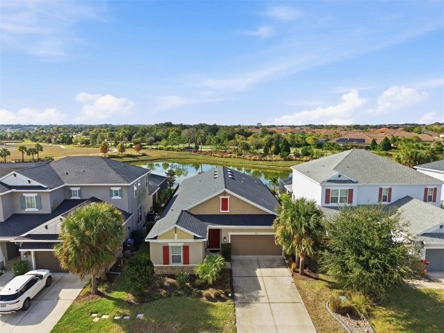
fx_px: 308
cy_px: 166
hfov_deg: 71.6
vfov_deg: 56.8
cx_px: 222
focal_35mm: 24
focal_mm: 8.7
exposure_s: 1/4000
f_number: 1.8
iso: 100
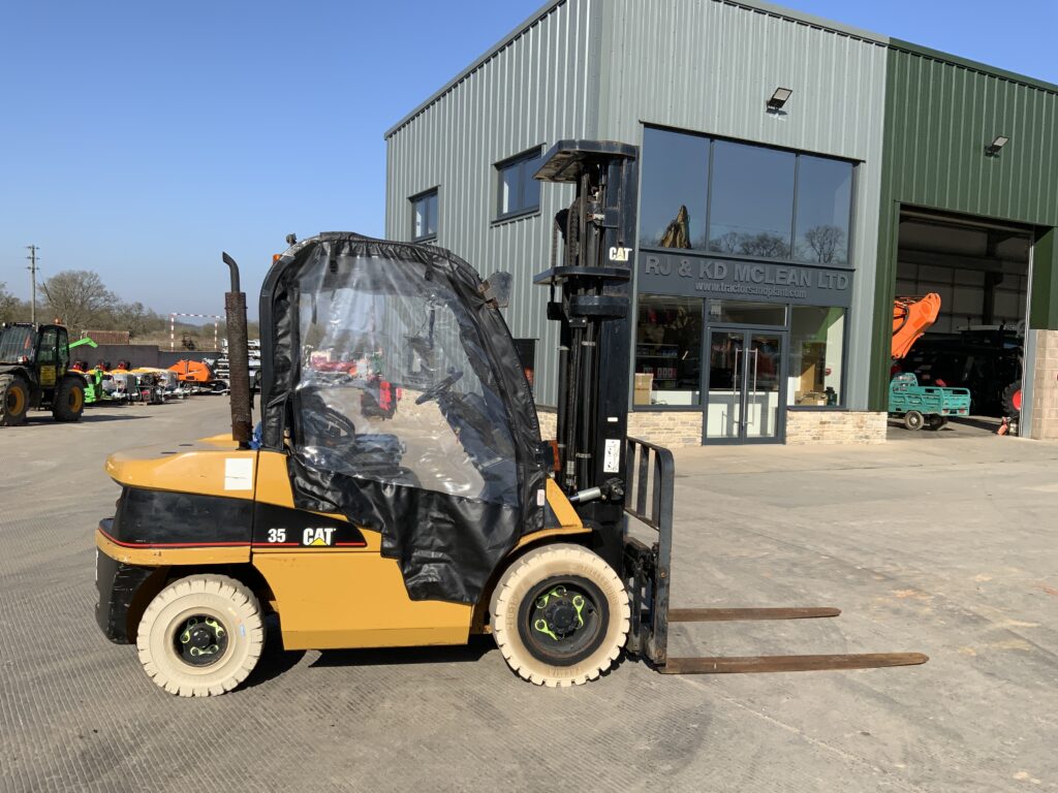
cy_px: 396
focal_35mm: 29
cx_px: 529
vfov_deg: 48.2
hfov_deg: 61.7
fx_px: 886
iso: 16
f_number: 1.8
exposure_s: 1/2141
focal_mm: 3
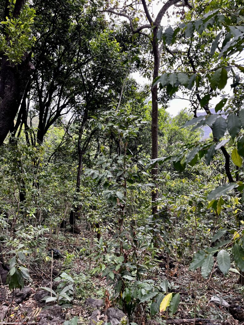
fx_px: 244
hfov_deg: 53.1
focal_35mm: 26
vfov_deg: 67.3
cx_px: 122
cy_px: 162
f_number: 1.6
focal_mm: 5.1
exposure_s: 1/121
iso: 100
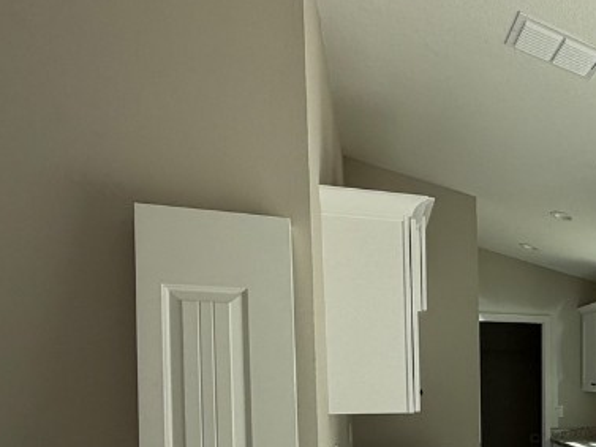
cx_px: 643
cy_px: 436
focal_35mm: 38
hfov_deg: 40.4
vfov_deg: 34.7
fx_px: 654
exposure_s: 1/502
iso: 50
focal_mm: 2.22
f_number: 2.2
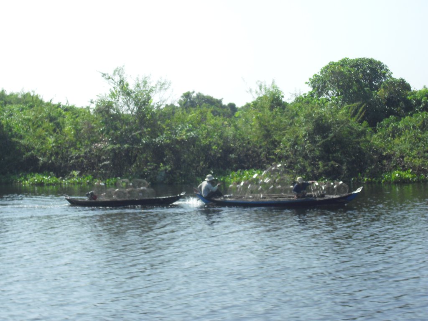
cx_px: 214
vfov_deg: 18.9
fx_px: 964
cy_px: 160
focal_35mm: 78
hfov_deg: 25.0
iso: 100
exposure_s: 1/80
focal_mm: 12.8
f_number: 12
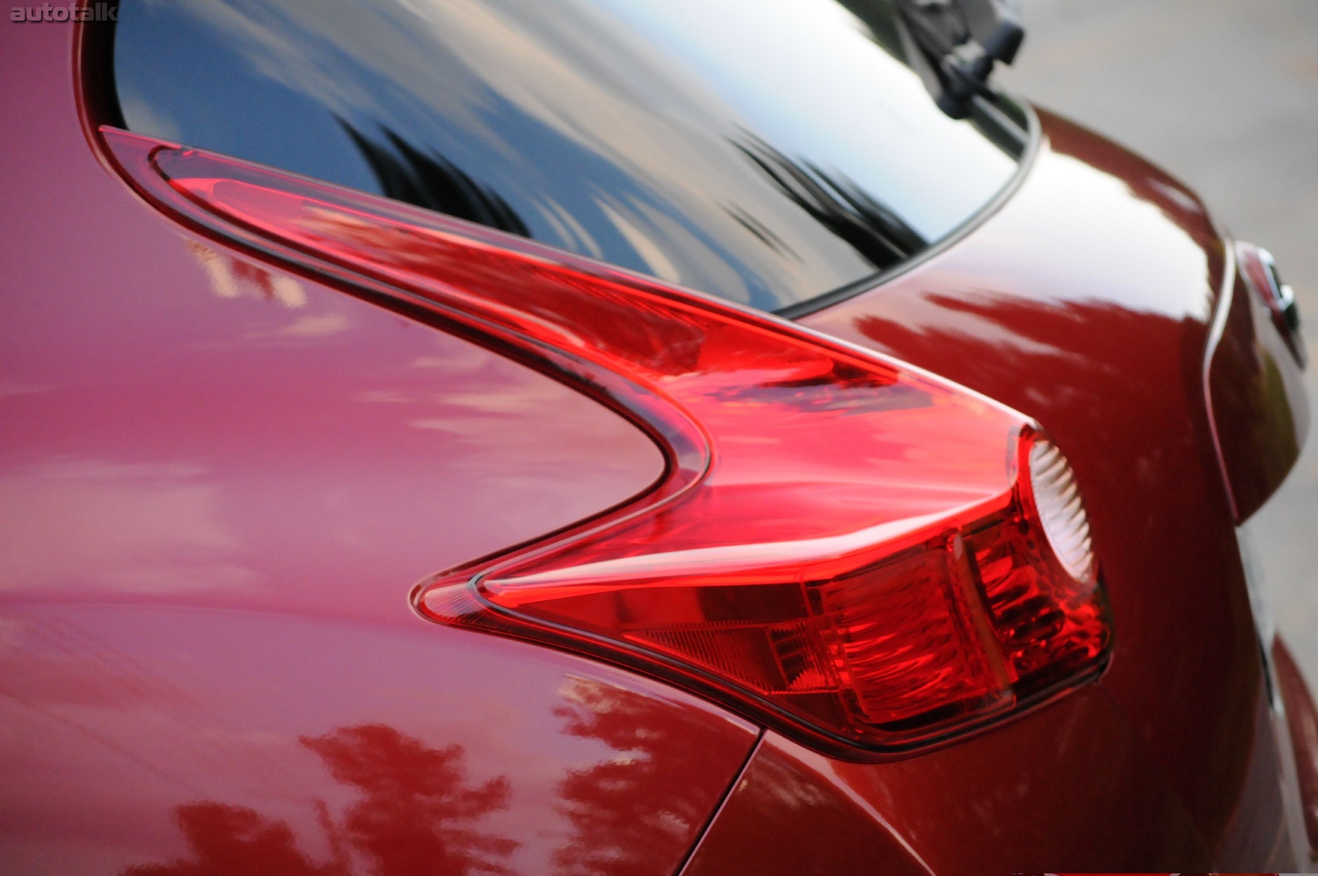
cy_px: 438
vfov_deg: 11.1
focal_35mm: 123
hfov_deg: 16.7
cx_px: 659
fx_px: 4498
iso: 2000
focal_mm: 82
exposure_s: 1/500
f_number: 5.6
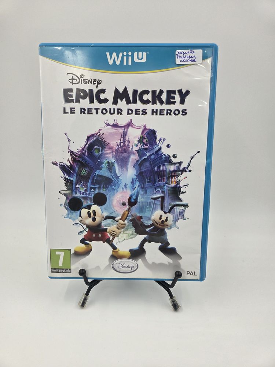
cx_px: 138
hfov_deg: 58.9
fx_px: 244
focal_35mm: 23
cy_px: 184
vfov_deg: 73.9
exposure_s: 1/168
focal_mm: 5.4
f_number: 1.8
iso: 32
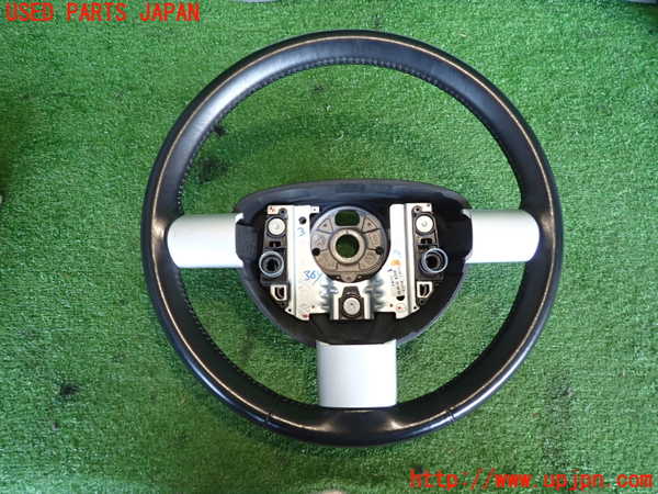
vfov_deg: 54.9
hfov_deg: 69.4
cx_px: 329
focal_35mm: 25
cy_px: 247
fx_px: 475
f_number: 2
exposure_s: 1/30
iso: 200
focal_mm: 4.5
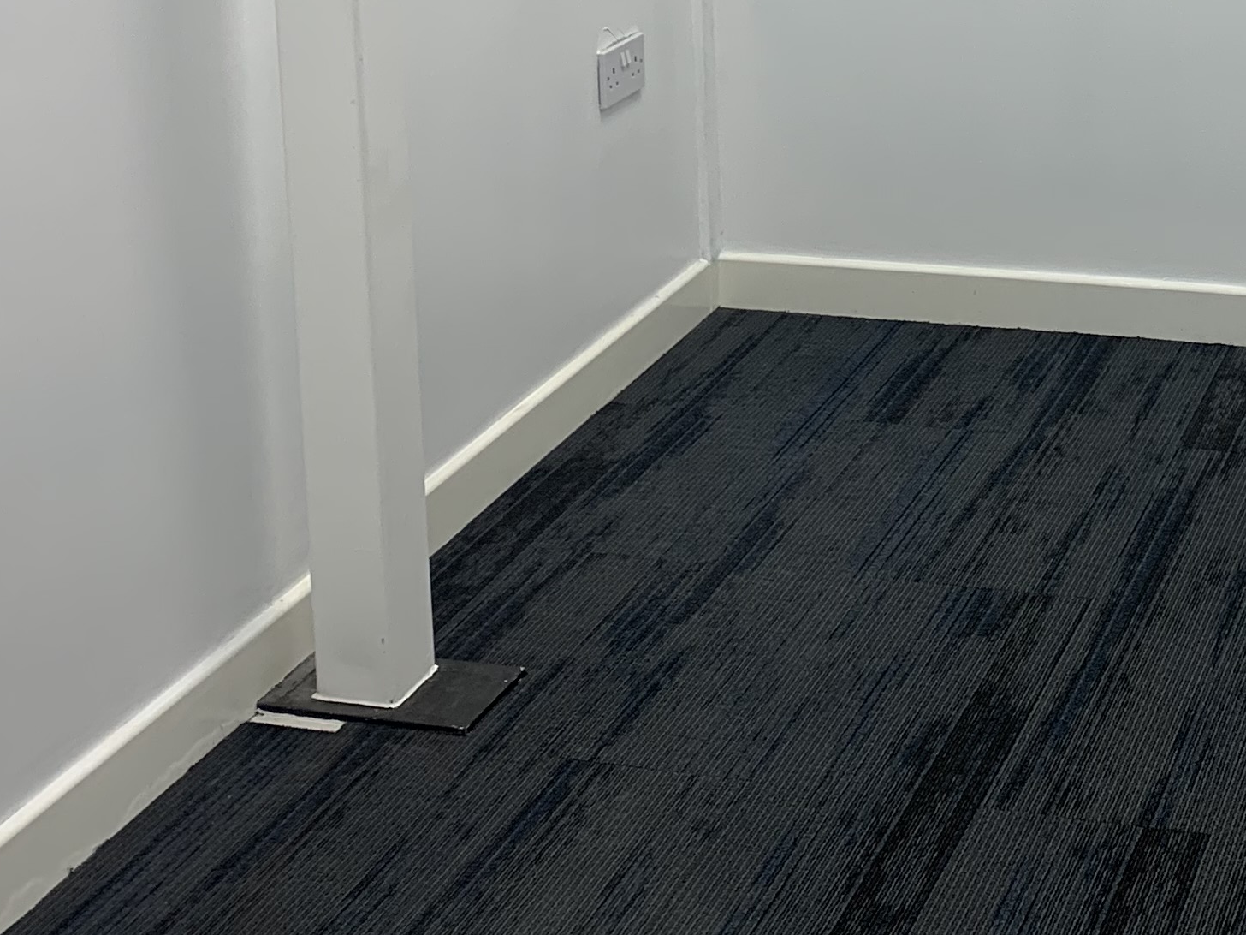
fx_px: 2592
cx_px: 1137
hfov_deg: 26.1
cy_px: -96
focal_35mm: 72
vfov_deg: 19.6
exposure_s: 1/100
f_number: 1.8
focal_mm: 4.25
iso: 32
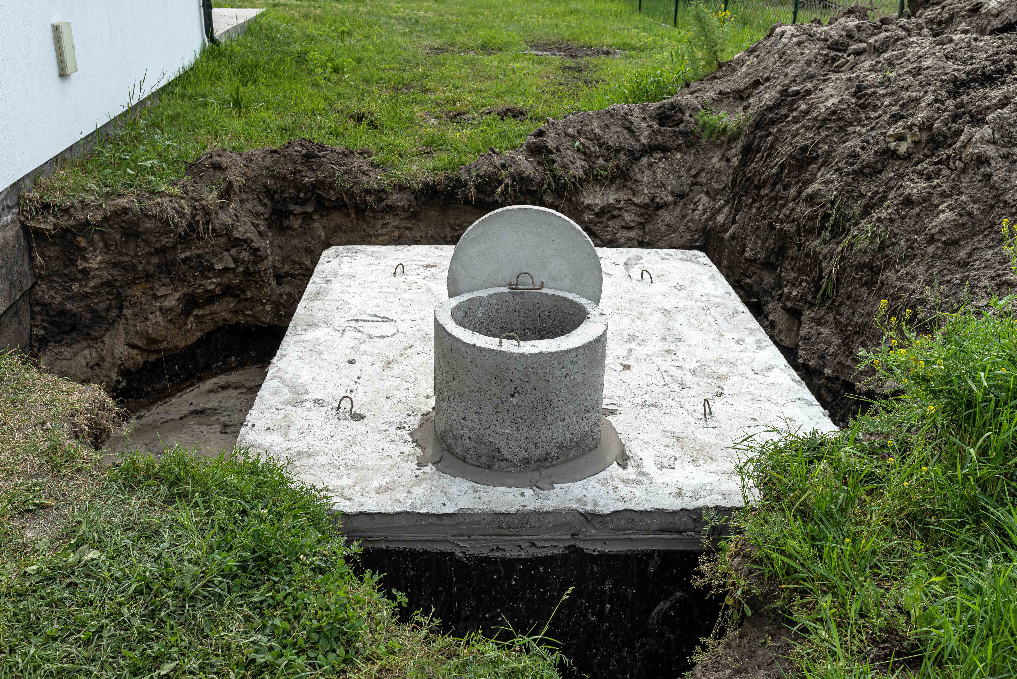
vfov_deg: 37.9
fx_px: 989
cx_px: 508
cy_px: 340
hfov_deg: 54.4
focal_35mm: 35
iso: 100
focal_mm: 35
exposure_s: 1/200
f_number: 8
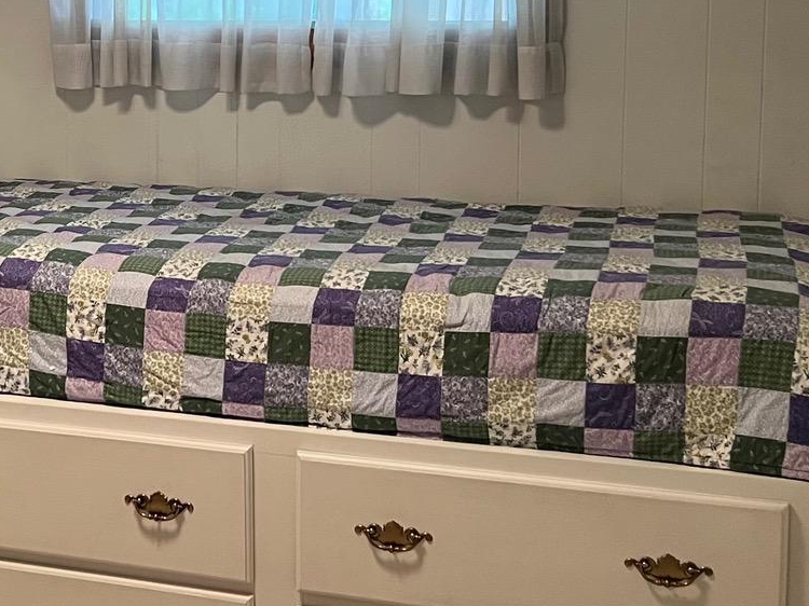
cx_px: 23
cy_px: 185
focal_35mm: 71
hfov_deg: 26.1
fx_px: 1659
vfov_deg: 20.6
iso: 200
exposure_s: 1/60
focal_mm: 5.7
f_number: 1.5
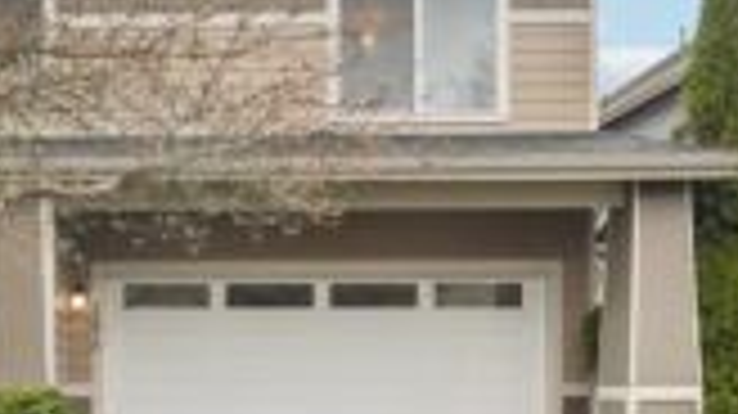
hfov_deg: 46.3
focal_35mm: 41
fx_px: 802
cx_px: 126
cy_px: 155
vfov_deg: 28.8
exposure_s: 1/200
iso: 1600
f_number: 8
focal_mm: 16
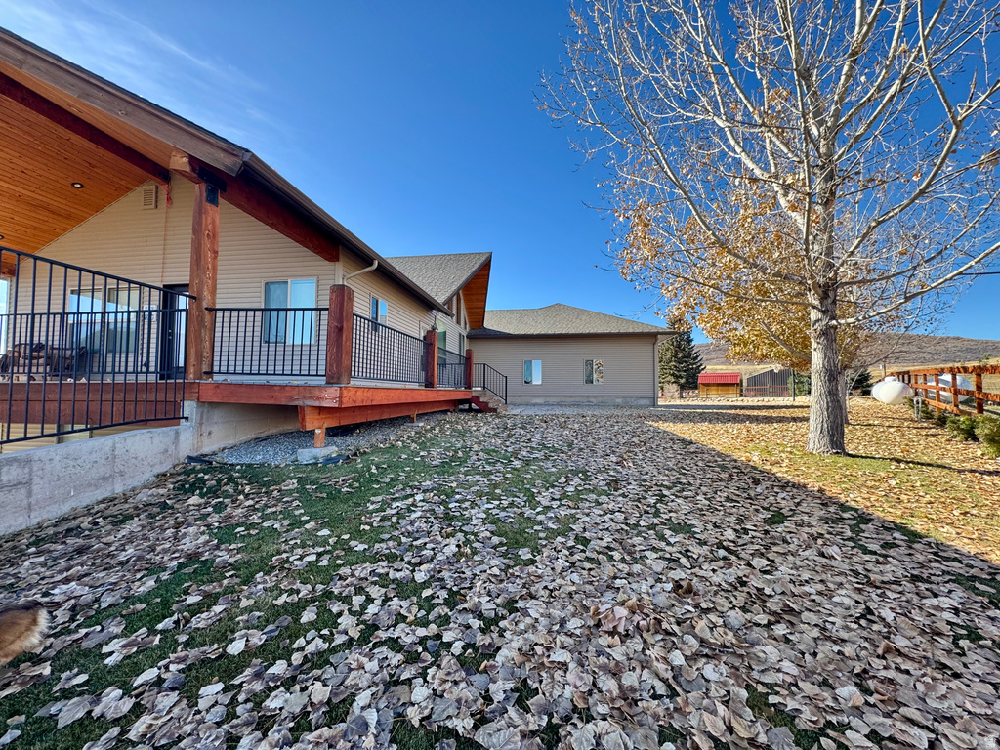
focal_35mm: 14
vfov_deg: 85.7
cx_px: 500
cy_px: 375
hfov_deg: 102.1
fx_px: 404
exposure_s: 1/578
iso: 50
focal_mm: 2.22
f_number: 2.2
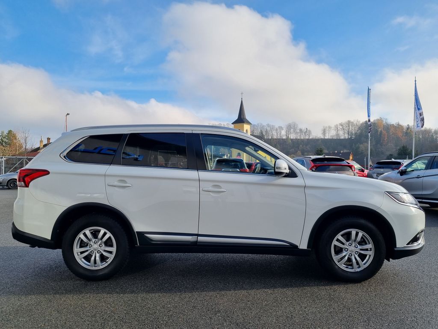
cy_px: 164
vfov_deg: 53.1
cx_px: 219
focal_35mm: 26
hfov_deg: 67.3
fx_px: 329
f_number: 1.8
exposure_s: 1/1388
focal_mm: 5.4
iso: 50
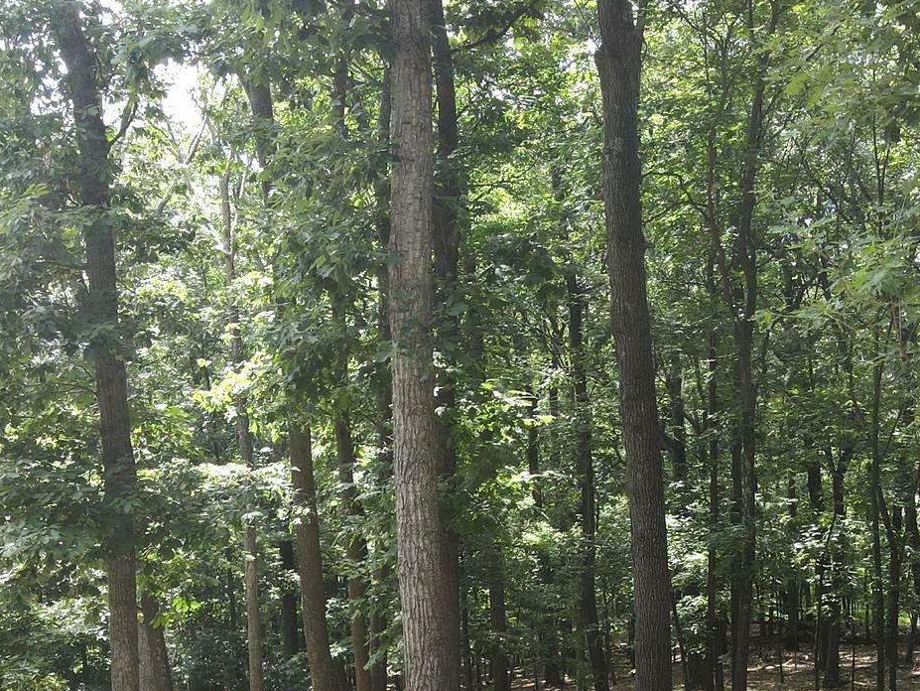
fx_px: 1409
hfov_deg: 36.0
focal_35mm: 53
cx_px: 545
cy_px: 655
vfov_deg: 26.4
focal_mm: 4.5
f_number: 2.8
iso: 100
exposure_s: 1/80
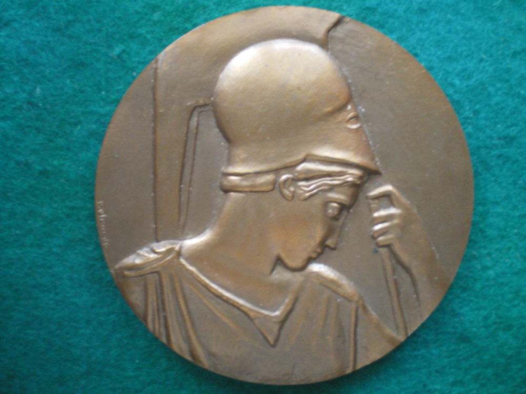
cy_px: 197
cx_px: 263
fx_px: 577
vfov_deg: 37.7
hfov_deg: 49.0
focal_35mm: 38
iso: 400
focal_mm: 6.3
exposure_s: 1/4
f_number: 3.1
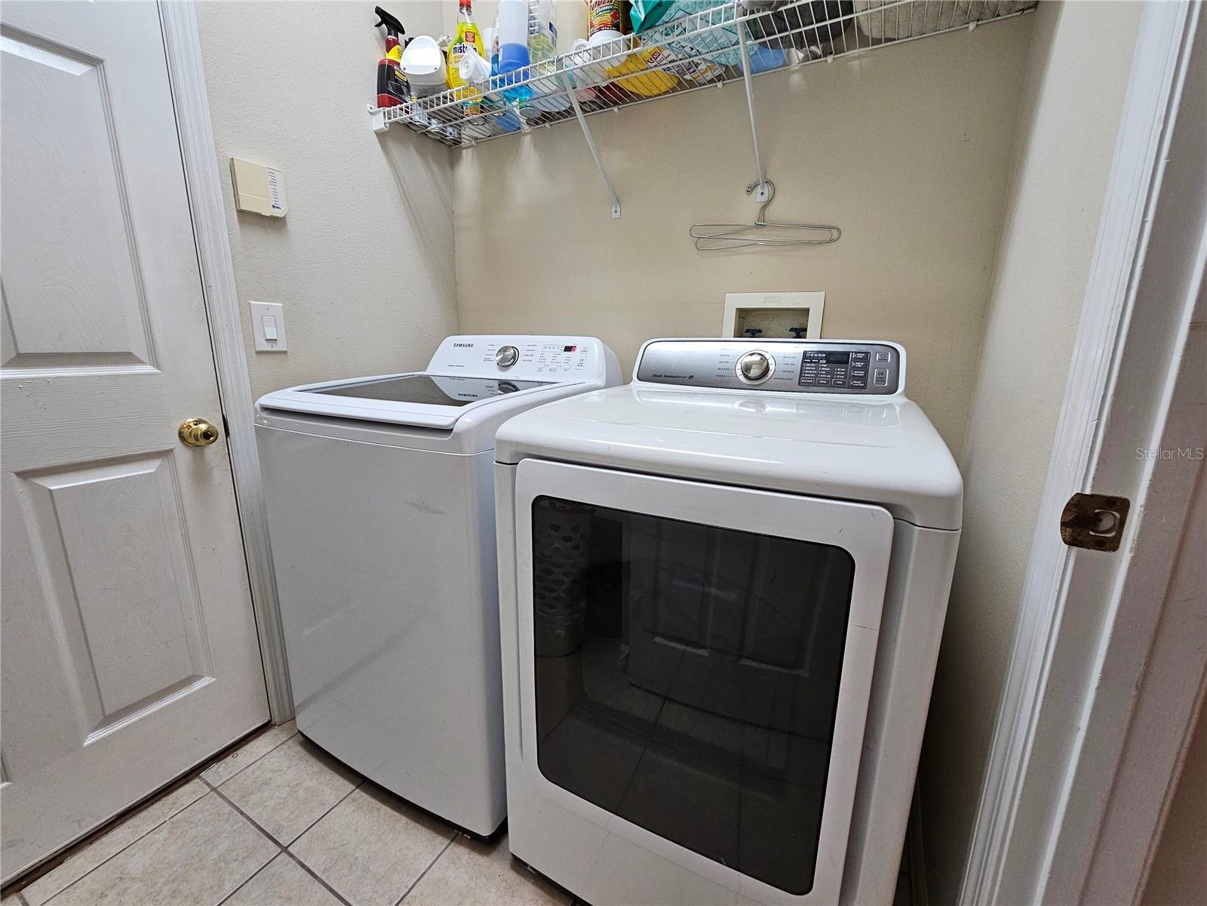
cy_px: 453
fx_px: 453
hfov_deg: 106.2
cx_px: 604
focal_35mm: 13
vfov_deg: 89.9
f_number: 2.2
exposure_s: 1/60
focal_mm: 2.2
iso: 200
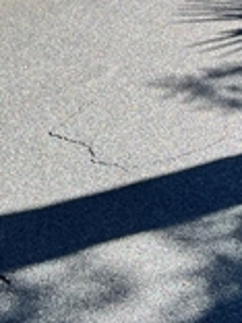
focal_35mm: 107
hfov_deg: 13.7
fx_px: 997
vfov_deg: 16.0
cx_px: 238
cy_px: -234
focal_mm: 5.1
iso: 50
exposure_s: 1/412
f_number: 1.6
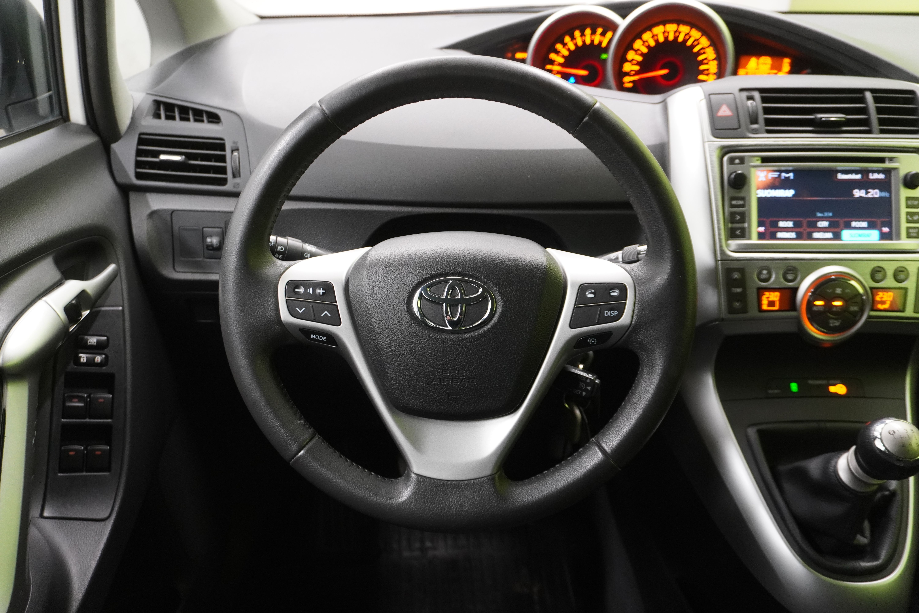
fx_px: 766
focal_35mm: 30
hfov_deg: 61.9
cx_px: 460
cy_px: 306
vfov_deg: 43.6
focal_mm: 20
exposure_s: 1/30
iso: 1250
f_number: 4
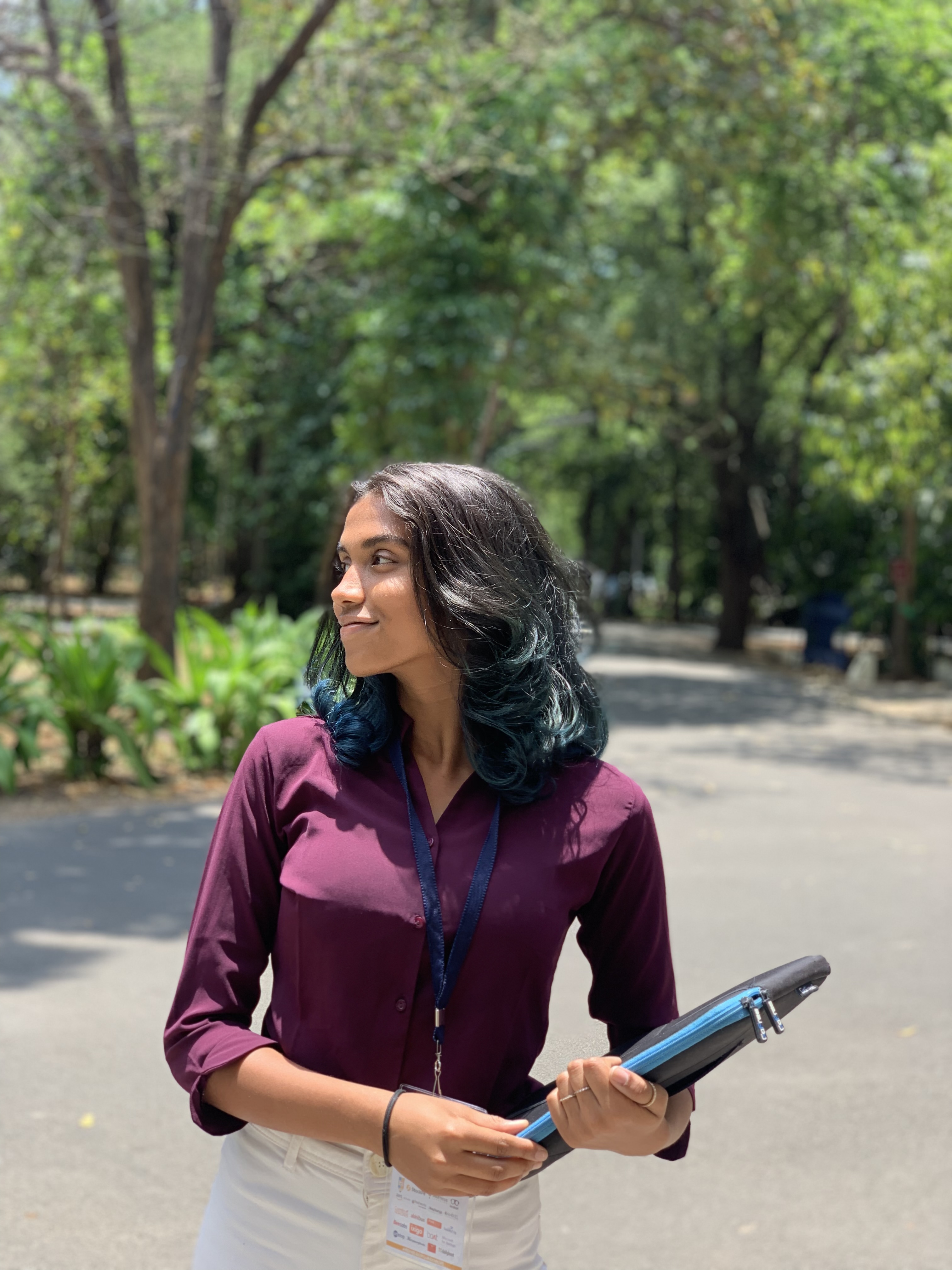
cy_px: 635
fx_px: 1907
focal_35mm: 52
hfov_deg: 28.0
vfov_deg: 36.8
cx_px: 476
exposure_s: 1/149
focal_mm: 6
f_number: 2.4
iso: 16
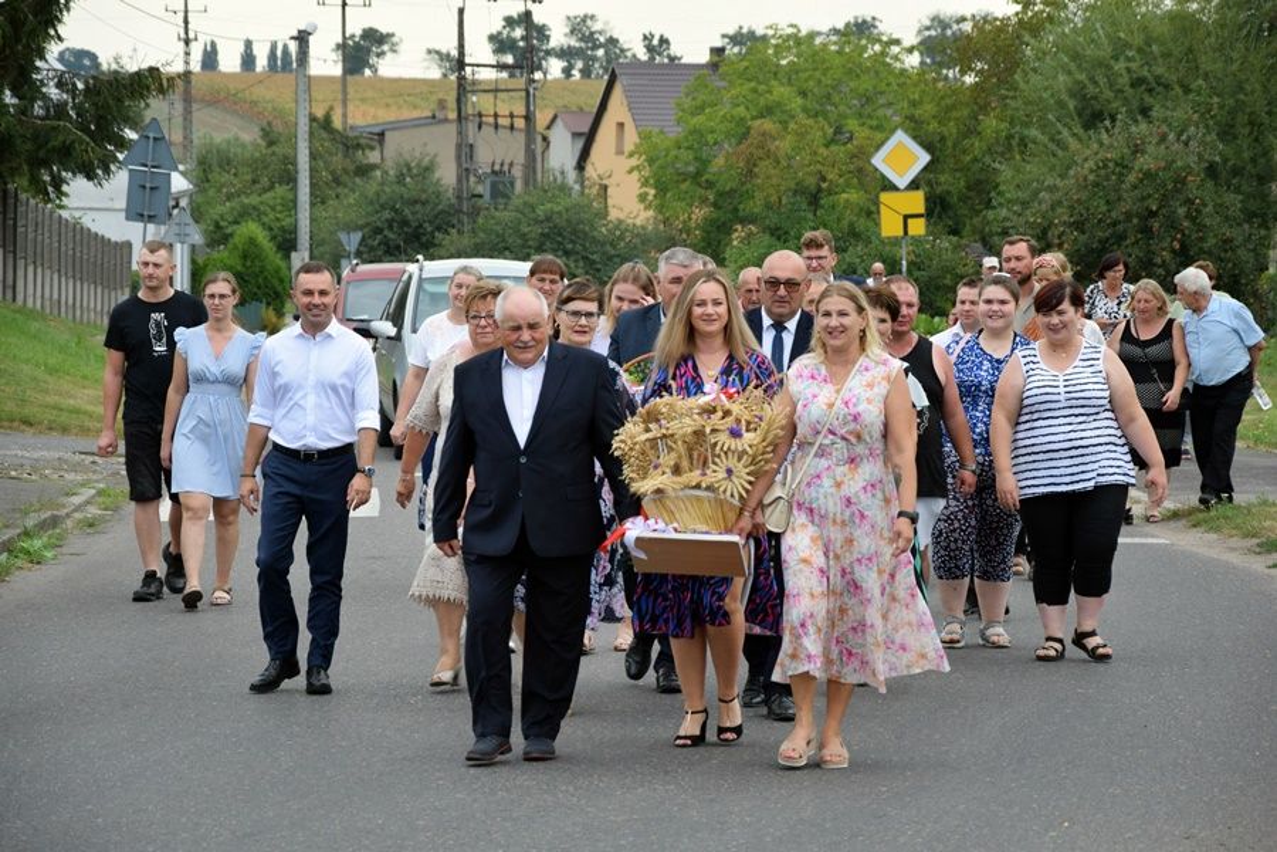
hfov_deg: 14.0
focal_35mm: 147
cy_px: 426
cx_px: 638
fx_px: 5214
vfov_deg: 9.3
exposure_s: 1/125
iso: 100
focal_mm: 98
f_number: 5.6
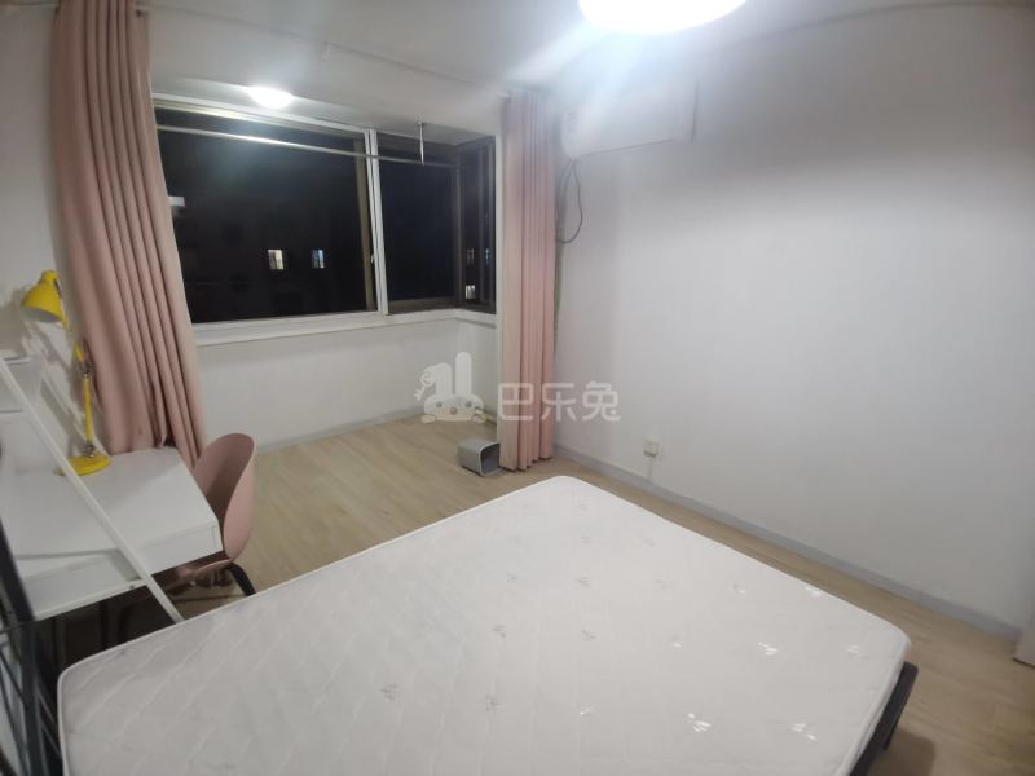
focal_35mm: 17
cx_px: 518
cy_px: 388
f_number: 2.2
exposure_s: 1/33.3
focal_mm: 2.26
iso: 400
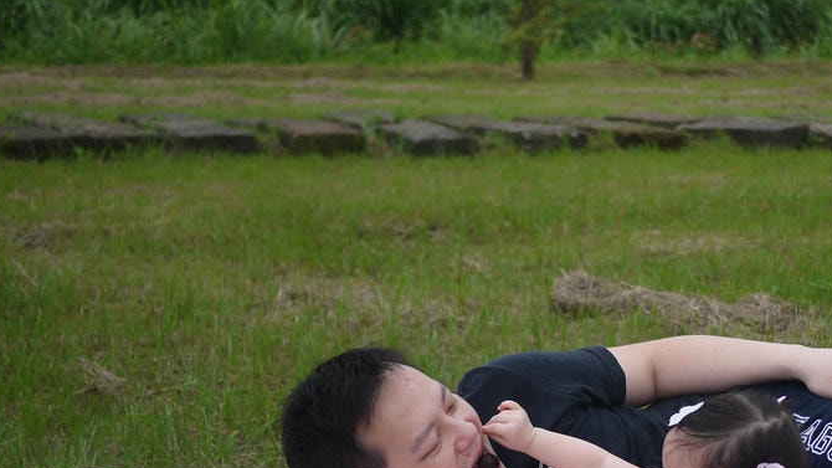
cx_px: 671
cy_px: 358
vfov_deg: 15.4
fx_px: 1721
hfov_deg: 26.6
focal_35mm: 78
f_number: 1.8
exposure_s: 1/1000
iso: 160
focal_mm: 20
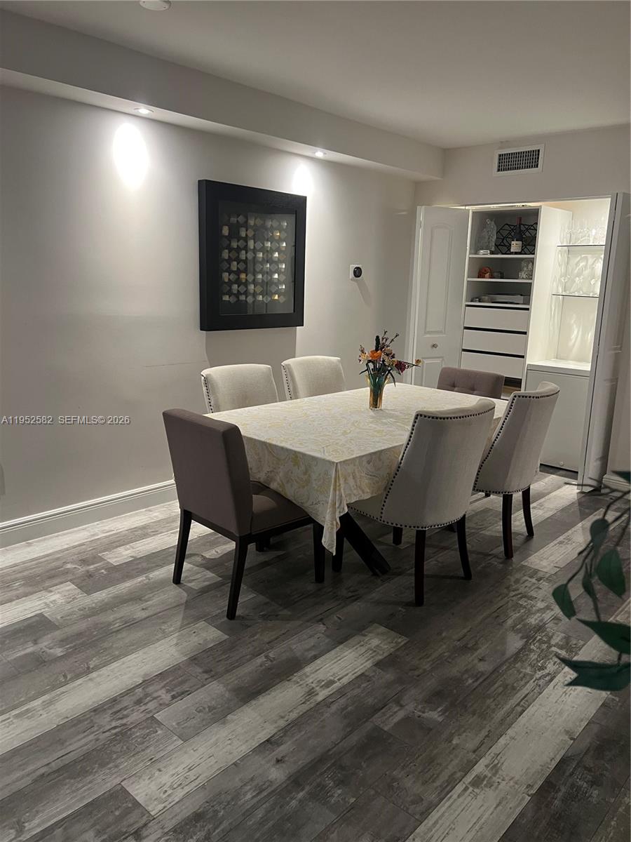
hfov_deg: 53.1
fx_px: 632
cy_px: 421
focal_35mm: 26
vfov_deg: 67.3
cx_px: 316
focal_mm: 5.7
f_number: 1.5
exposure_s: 1/60
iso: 250
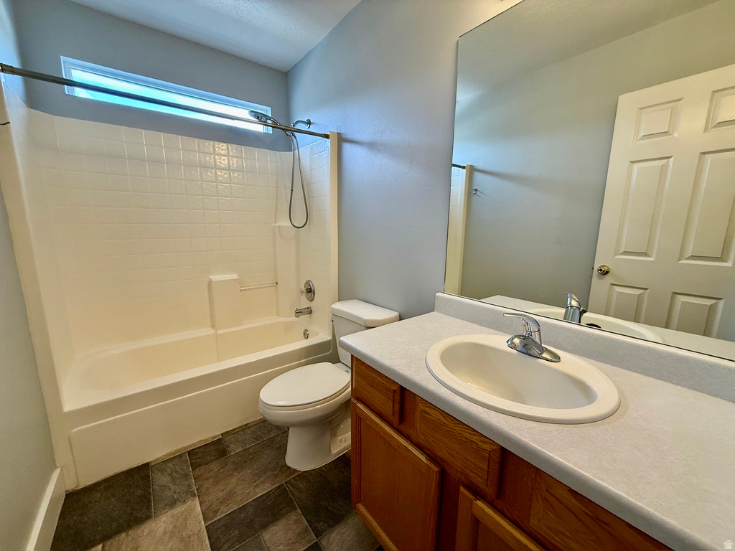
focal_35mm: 14
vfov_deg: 85.7
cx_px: 368
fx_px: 297
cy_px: 276
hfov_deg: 102.1
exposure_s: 1/120
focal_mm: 2.22
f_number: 2.2
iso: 160
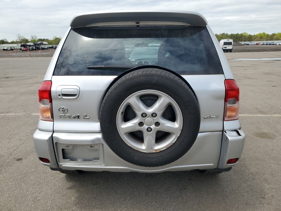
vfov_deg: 53.1
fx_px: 211
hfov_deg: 67.3
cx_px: 140
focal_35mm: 26
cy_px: 106
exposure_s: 1/3333
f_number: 1.5
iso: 50
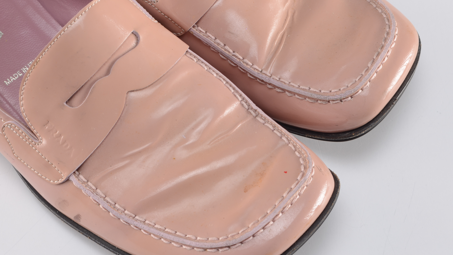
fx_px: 1077
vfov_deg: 13.5
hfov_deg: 23.7
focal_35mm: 90
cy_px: 121
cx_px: 204
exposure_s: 1/80
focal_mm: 45
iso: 100
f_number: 9
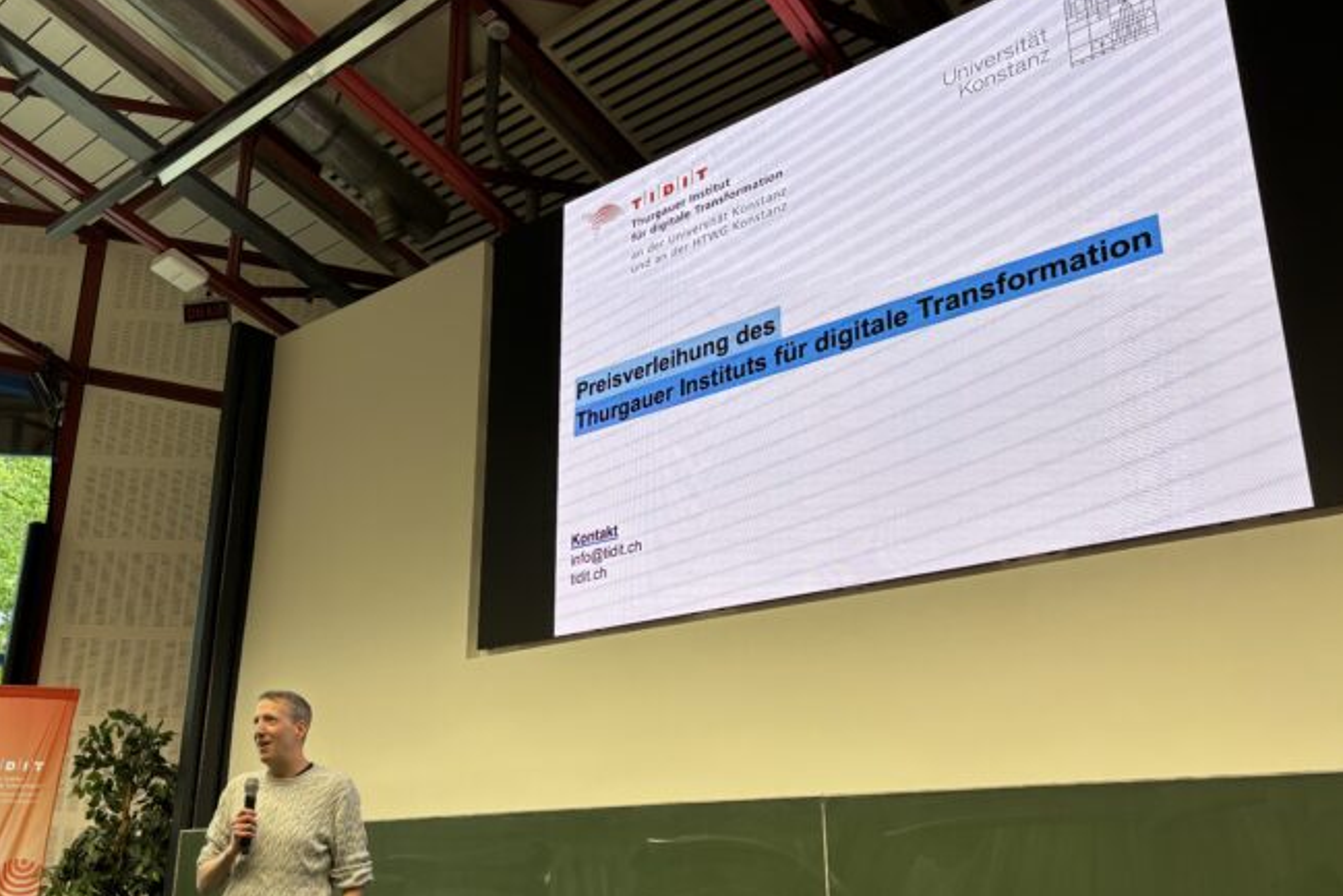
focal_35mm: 32
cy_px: 540
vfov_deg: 40.9
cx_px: 575
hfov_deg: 58.5
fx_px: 1194
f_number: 1.6
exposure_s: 1/120
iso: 32
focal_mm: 5.96
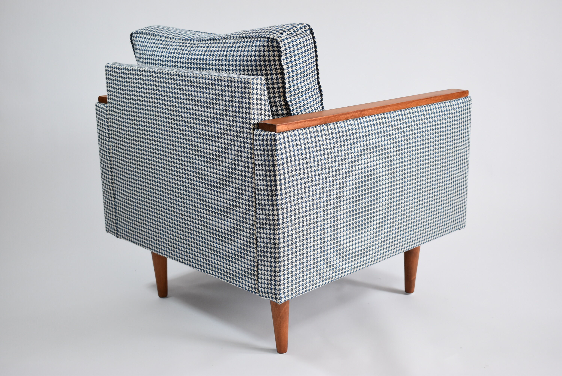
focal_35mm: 46
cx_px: 281
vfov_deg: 29.0
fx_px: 726
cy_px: 188
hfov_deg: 42.3
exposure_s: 1/125
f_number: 4.5
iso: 800
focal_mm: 31
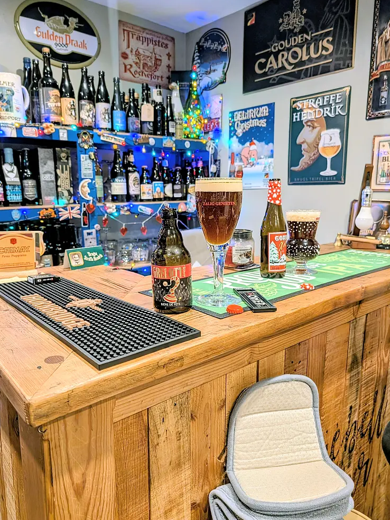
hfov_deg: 54.9
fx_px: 376
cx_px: 192
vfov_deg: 69.4
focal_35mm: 25
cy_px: 263
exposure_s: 1/22
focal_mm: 6.9
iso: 20
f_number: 1.68
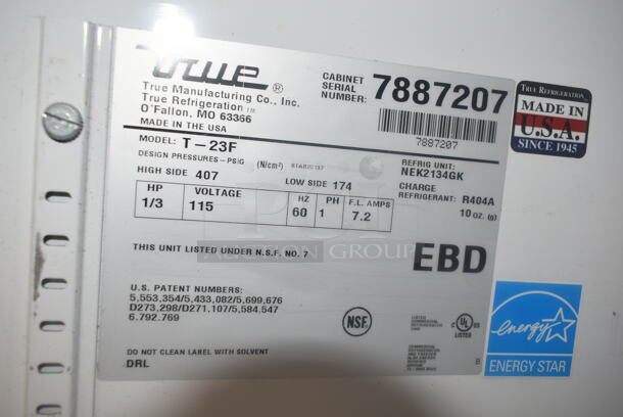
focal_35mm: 30
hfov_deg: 61.9
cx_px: 312
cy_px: 208
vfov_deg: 43.7
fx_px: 520
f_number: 5.6
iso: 140
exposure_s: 1/30
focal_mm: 20
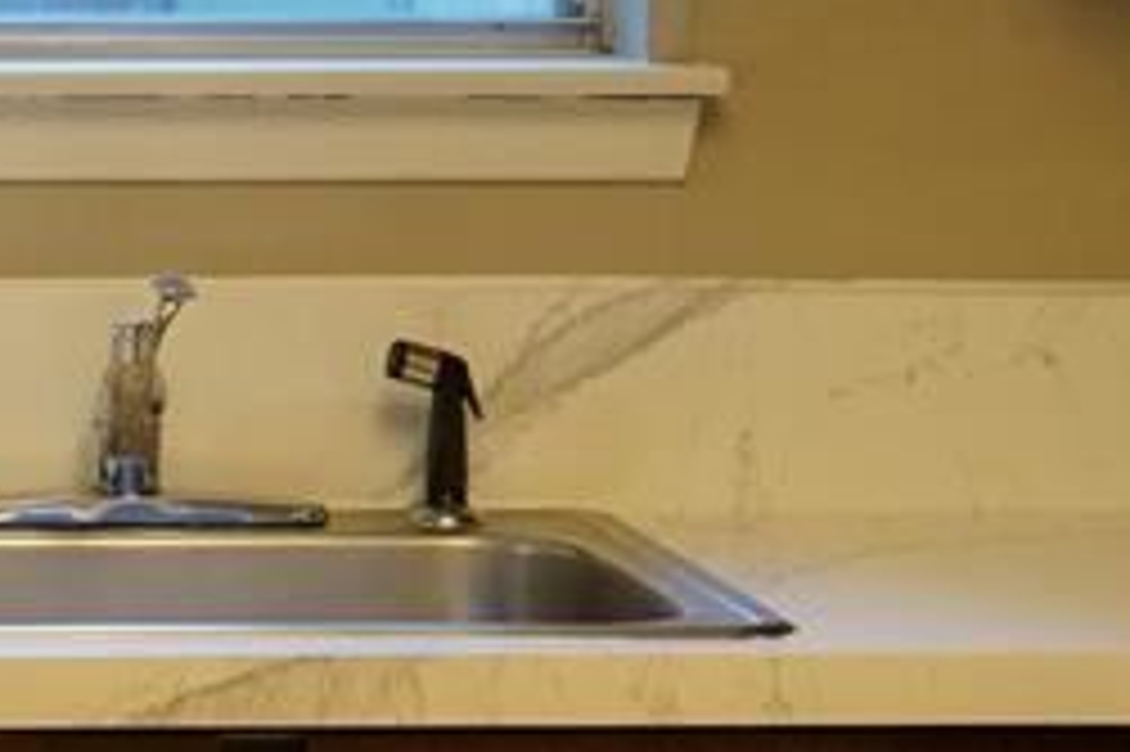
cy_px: 401
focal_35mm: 188
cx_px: -252
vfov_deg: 7.3
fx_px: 5897
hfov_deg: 10.7
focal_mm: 46
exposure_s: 1/160
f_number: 4.5
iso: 2500
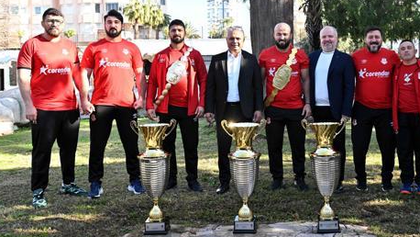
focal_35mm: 45
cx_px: 271
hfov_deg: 44.9
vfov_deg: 26.4
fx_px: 501
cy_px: 80
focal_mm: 32
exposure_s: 1/500
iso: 320
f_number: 4
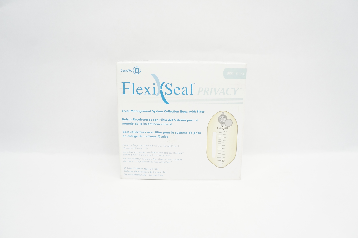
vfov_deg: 47.8
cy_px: 119
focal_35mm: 27
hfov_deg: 67.4
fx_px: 268
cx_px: 179
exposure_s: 1/60
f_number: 6.3
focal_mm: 18
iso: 800
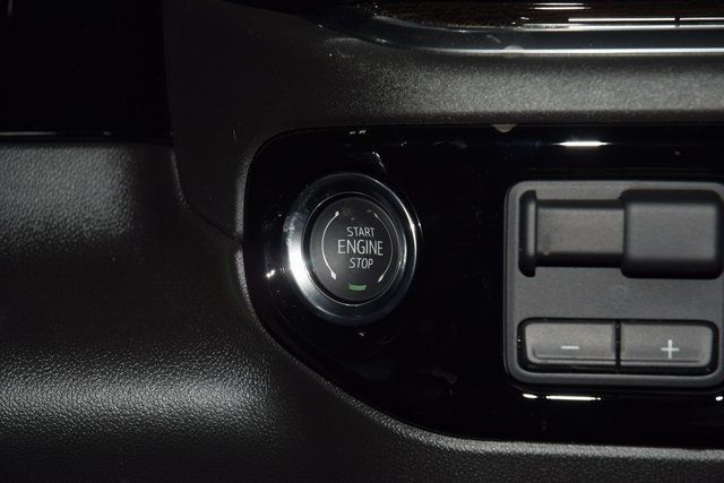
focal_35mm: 105
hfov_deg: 19.5
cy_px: 242
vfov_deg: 13.0
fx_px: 2112
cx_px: 362
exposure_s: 1/125
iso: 100
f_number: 8
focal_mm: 70
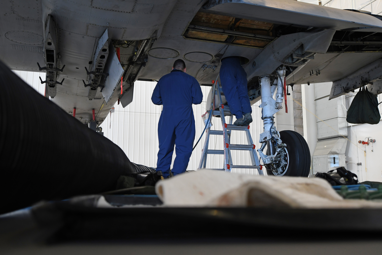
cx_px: 191
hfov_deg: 57.2
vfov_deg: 40.0
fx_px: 350
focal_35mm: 33
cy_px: 128
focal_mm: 22
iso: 800
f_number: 2.8
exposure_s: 1/80
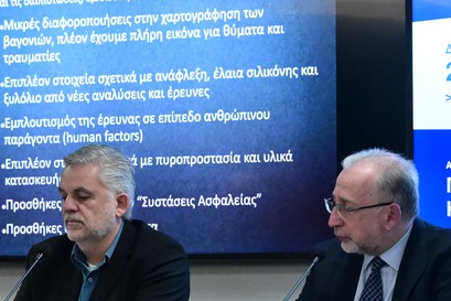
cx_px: 339
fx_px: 3434
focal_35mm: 274
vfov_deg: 5.0
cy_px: 395
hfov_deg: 7.5
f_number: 4
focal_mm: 70
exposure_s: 1/200
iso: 5000
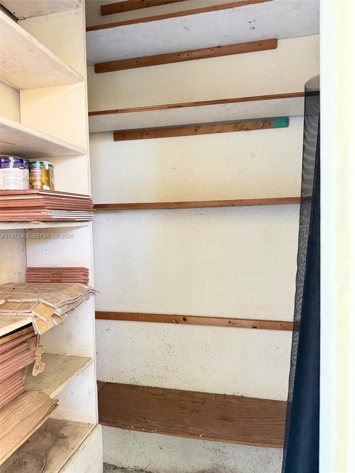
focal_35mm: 24
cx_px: 178
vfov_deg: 71.6
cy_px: 236
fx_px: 328
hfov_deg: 56.8
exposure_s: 1/41
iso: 800
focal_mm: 6.76
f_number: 1.78
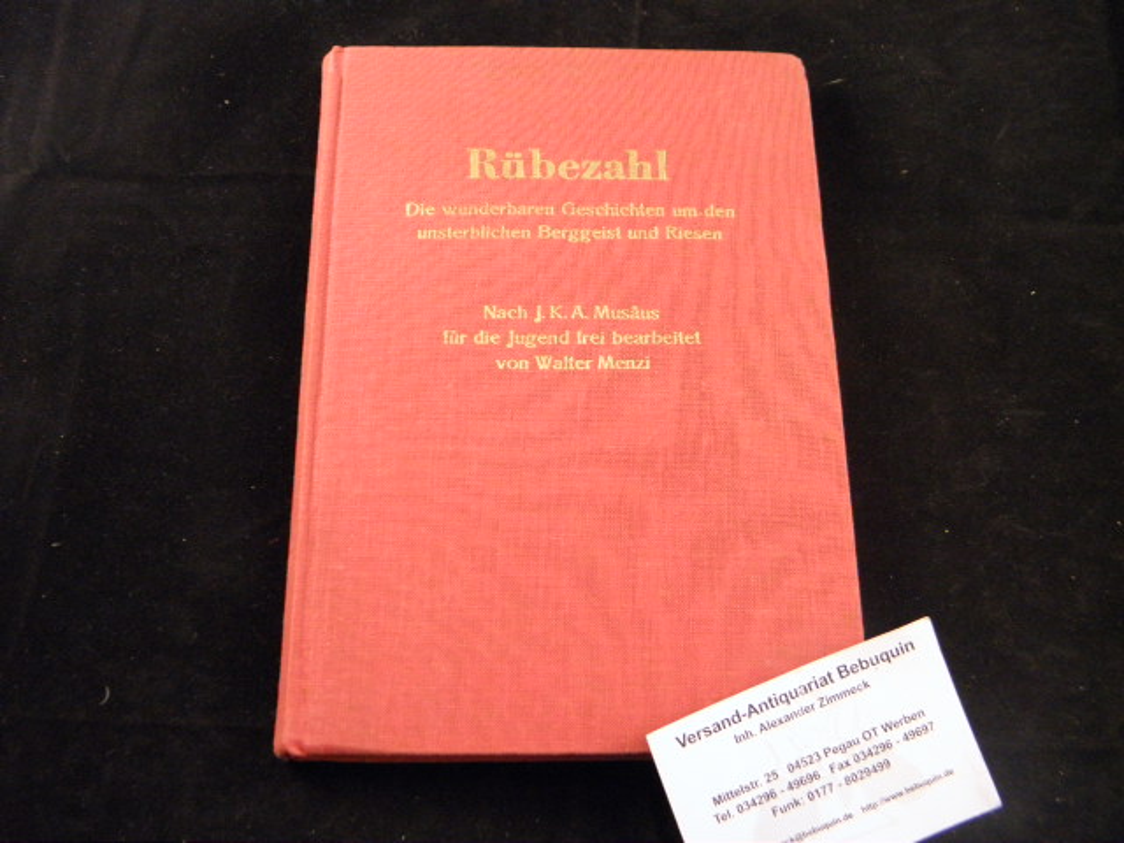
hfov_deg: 47.9
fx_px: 1266
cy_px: 422
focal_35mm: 39
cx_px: 562
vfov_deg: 36.8
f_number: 3.8
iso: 400
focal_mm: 7.1
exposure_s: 1/40
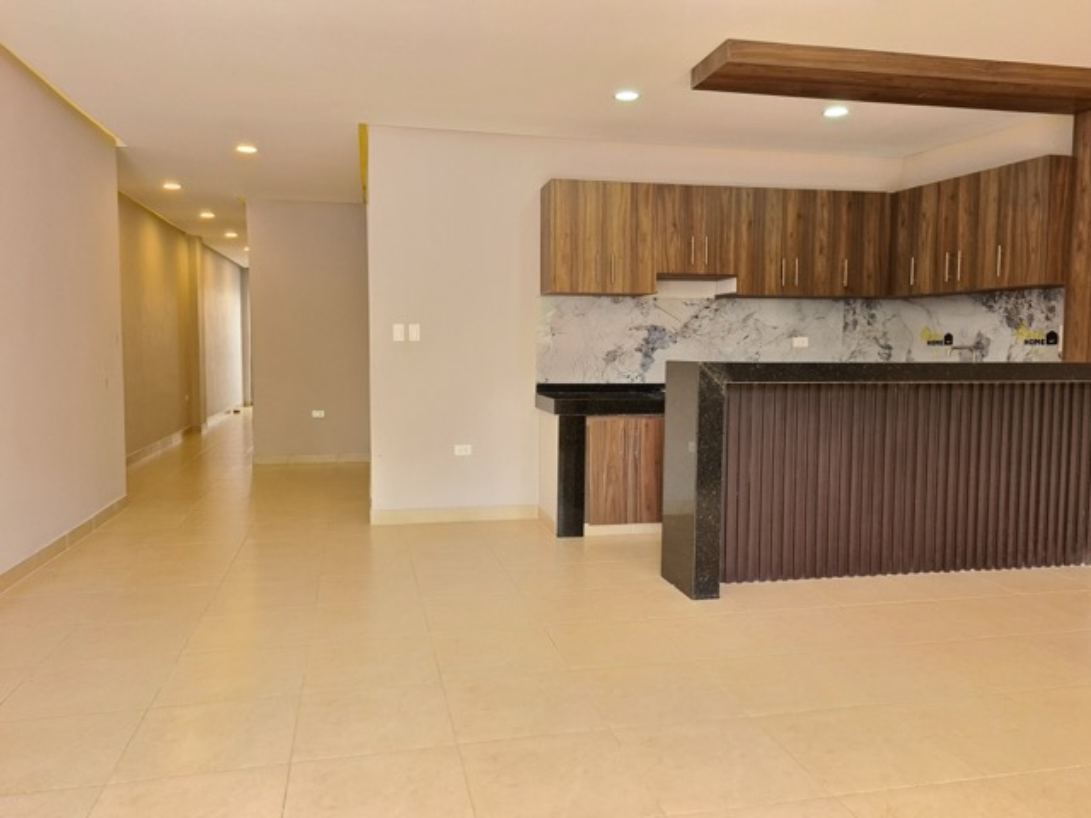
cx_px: 546
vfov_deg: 53.1
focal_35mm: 26
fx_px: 819
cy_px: 409
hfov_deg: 67.3
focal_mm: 5.4
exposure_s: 1/120
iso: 160
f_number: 1.8
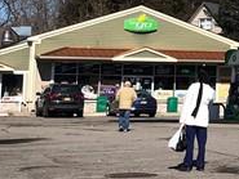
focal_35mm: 155
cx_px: 331
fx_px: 1071
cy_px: -27
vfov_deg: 9.5
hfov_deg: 12.3
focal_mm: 3.99
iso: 25
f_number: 1.8
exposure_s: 1/2857
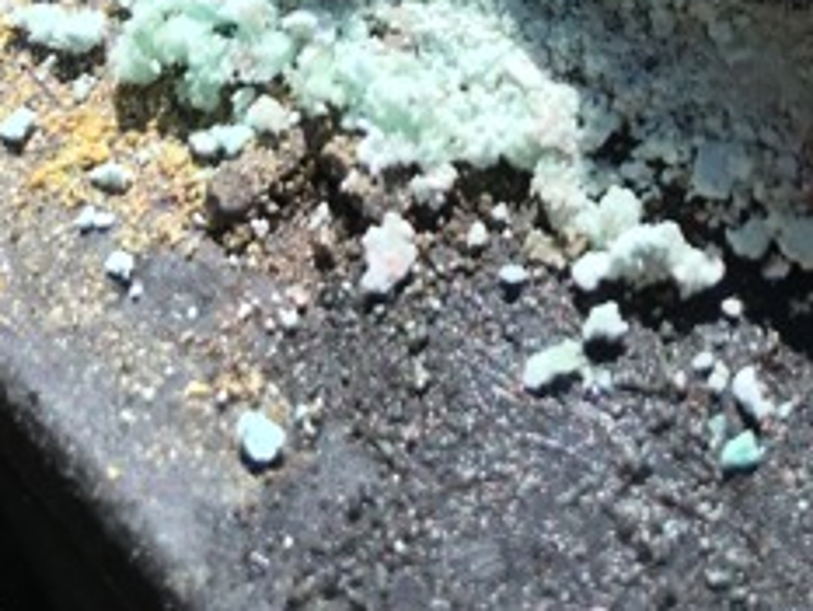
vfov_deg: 12.1
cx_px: 666
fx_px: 2632
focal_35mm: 112
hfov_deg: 17.4
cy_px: -496
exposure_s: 1/233
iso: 25
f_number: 2.2
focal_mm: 4.15
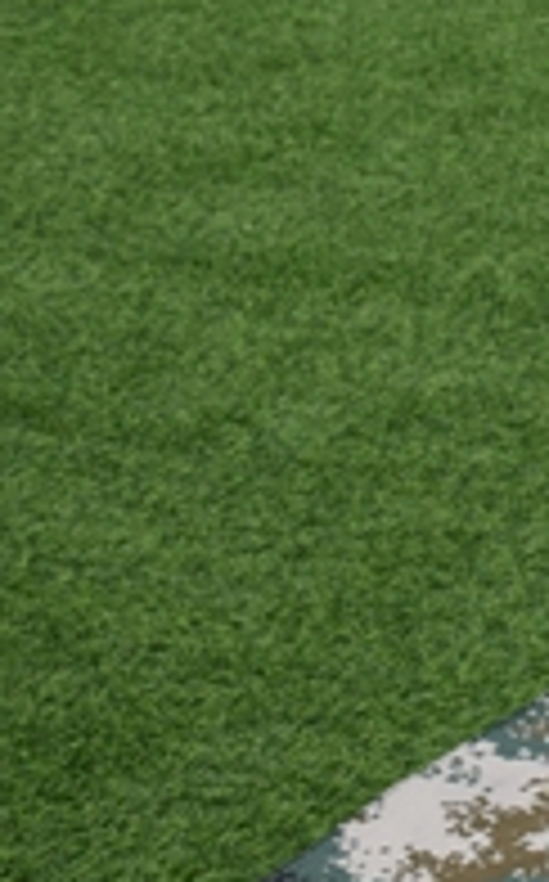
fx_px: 4802
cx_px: 1404
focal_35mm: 200
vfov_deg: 10.3
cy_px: -236
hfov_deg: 6.2
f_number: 6.3
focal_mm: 32
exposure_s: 1/160
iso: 400
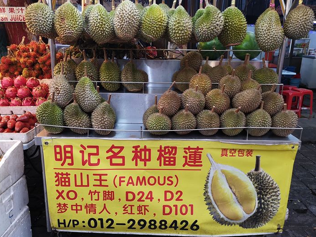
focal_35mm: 31
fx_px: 283
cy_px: 120
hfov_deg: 58.3
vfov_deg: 45.5
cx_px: 154
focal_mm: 3.95
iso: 80
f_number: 1.8
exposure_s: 1/50
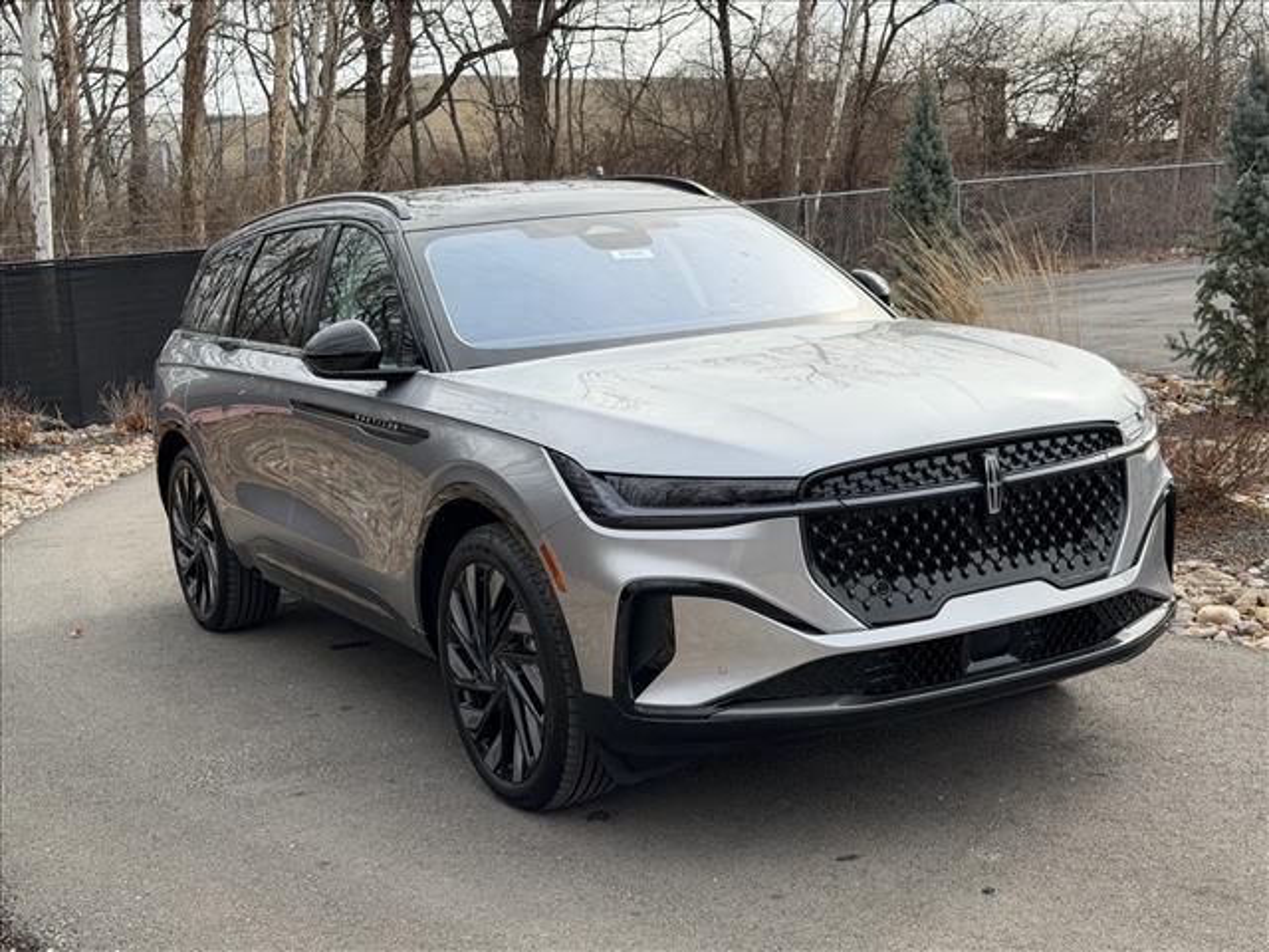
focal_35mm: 48
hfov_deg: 39.7
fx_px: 1760
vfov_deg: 30.3
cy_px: 476
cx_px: 634
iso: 64
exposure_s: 1/2577
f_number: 1.78
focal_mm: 6.76
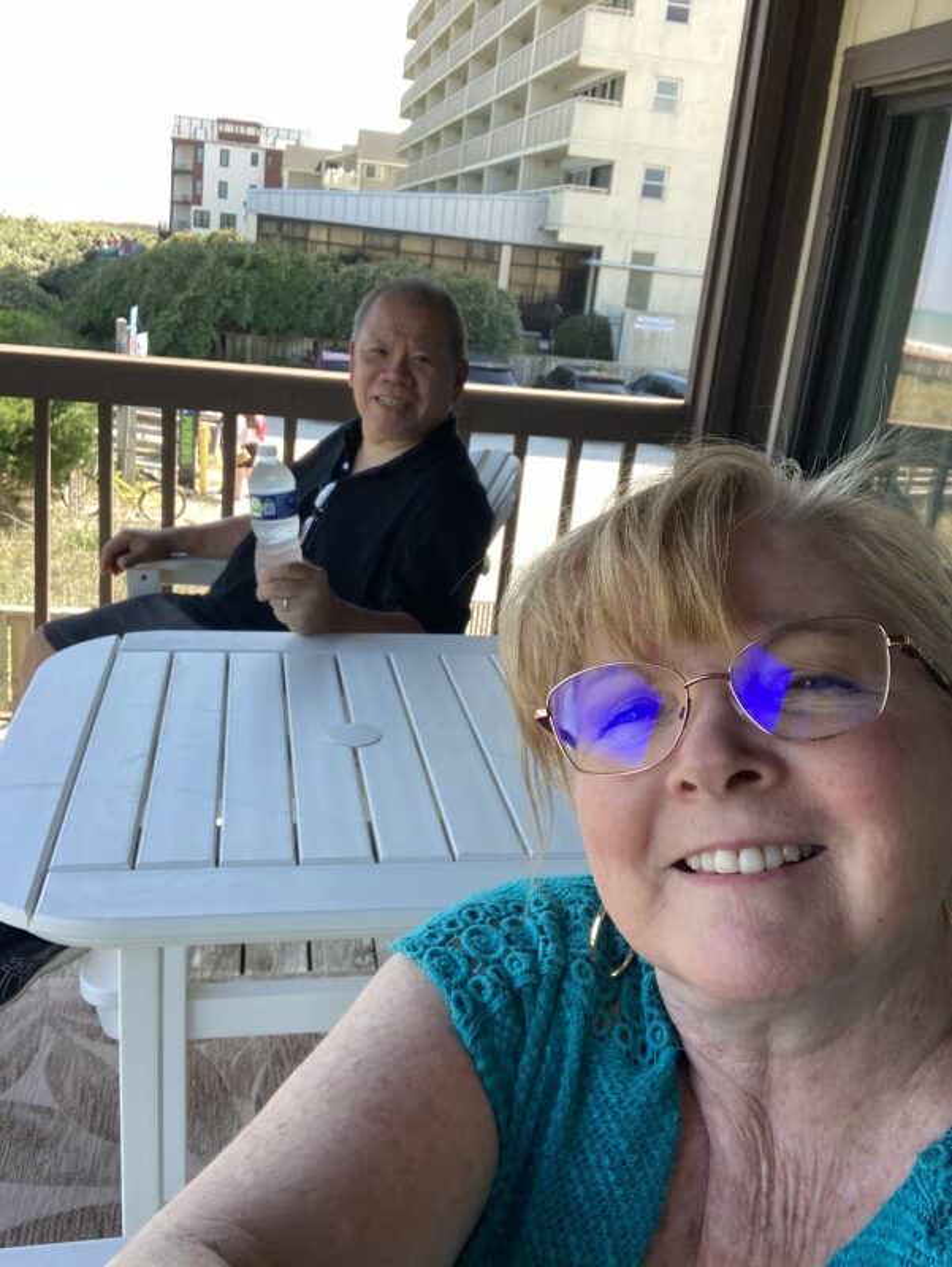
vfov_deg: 56.8
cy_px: 634
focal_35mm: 32
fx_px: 1172
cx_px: 476
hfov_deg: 44.2
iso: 32
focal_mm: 2.87
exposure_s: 1/121
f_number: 2.2
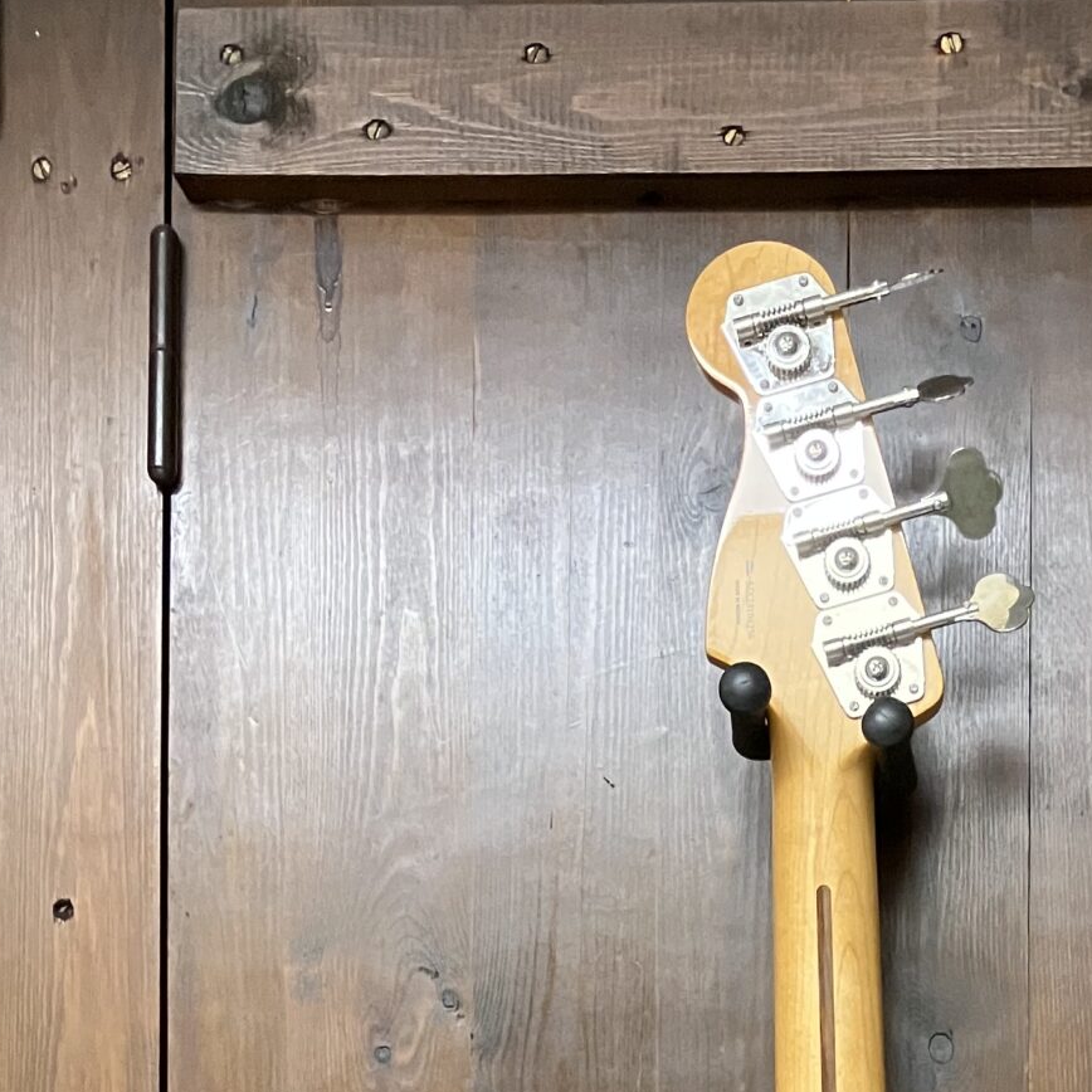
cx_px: 866
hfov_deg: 23.3
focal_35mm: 73
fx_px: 2605
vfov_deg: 20.7
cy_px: 1563
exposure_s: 1/55
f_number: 1.8
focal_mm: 3.99
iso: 320
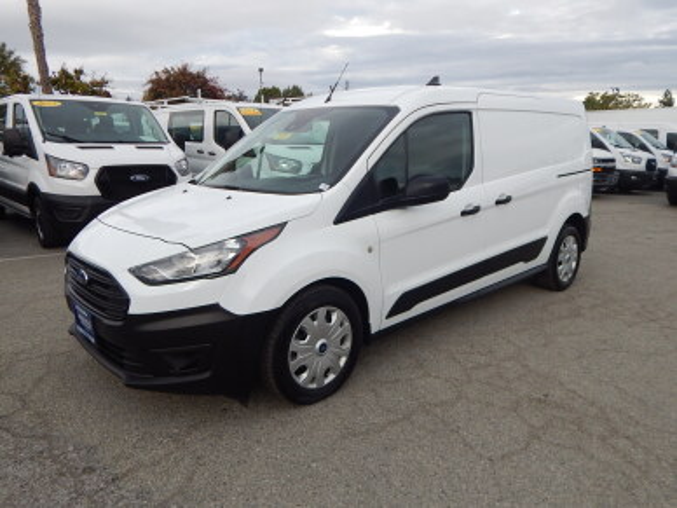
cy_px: 254
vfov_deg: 54.9
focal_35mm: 25
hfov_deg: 69.4
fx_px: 489
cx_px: 338
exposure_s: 1/320
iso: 125
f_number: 3.1
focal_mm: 4.5
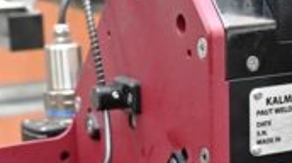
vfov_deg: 9.0
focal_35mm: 131
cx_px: 138
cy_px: 233
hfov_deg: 16.4
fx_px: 1012
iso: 2200
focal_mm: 33.5
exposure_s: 1/60
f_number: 4.8
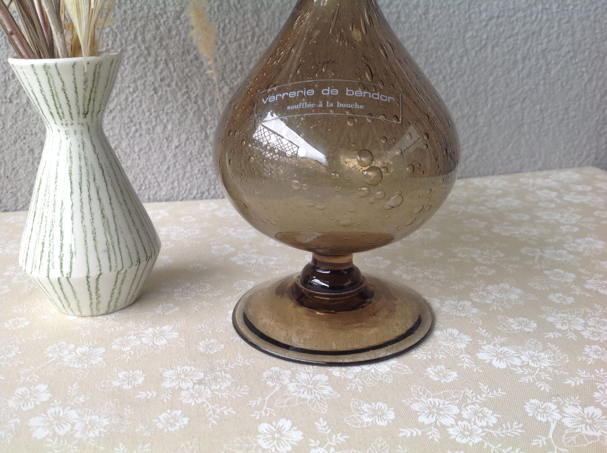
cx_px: 304
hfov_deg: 52.7
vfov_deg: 40.6
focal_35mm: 35
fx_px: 613
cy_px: 226
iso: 64
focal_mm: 4.28
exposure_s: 1/40
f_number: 2.4
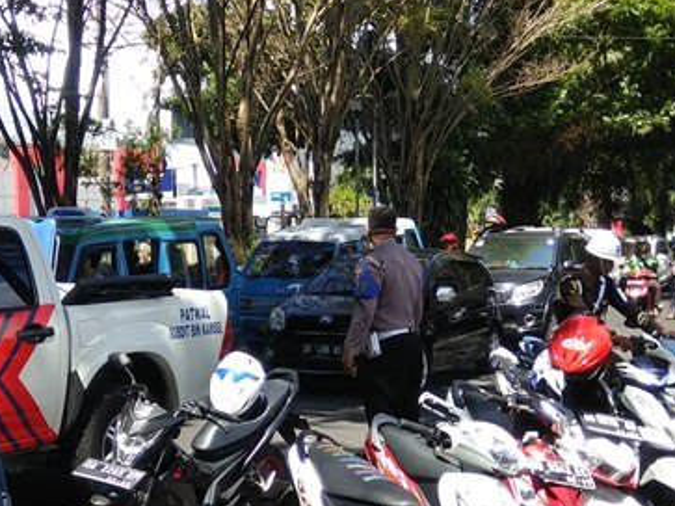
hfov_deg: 36.1
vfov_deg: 27.3
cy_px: 348
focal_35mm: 53
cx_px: 302
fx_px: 1033
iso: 100
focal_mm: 3.57
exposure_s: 1/438
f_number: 2
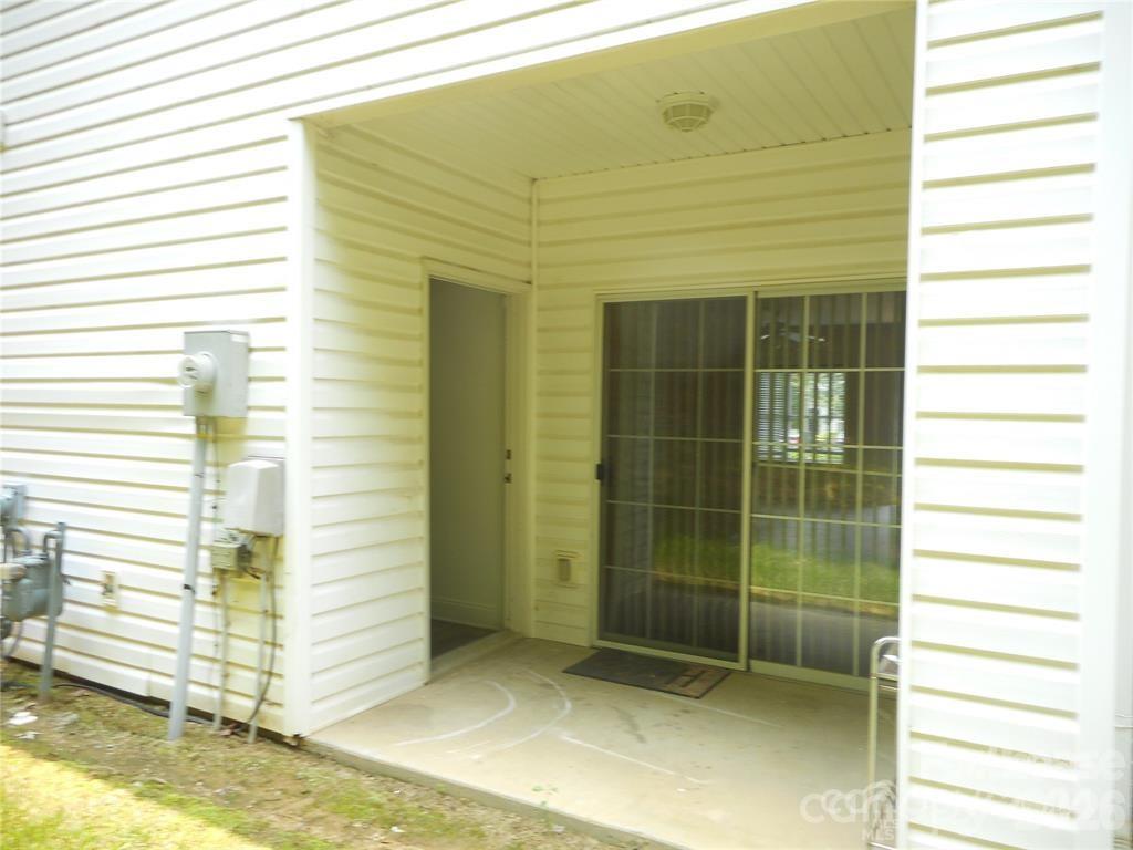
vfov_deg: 54.9
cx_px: 566
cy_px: 425
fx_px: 818
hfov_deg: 69.4
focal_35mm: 25
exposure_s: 1/50
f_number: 3.7
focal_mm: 4.5
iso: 80
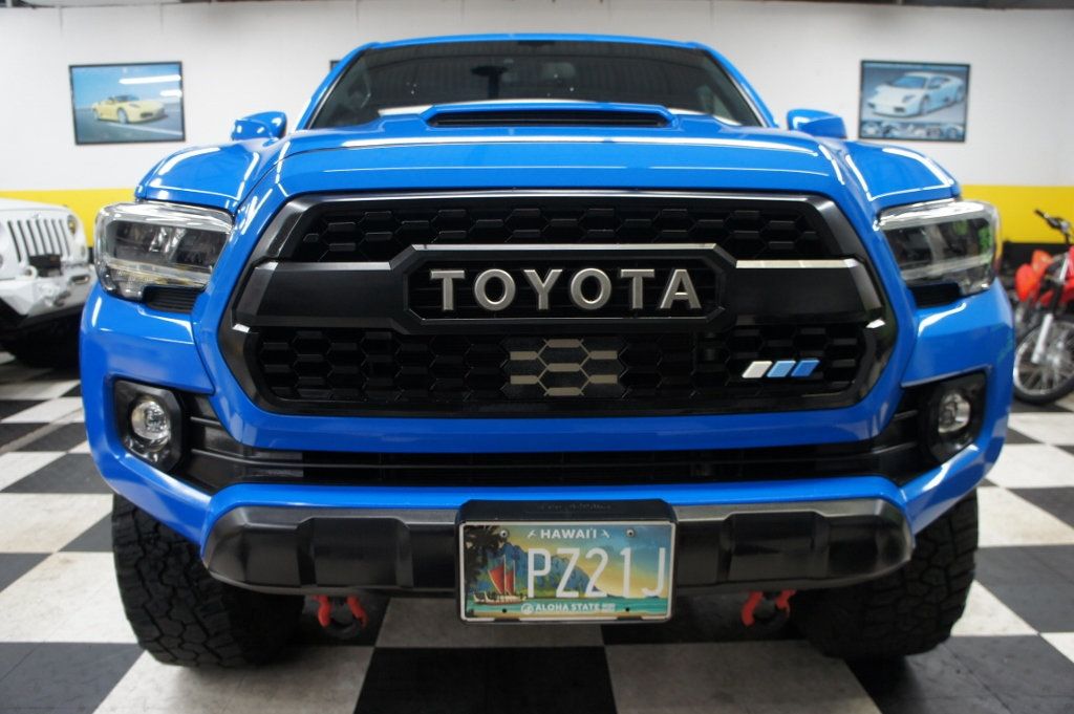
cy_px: 357
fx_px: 805
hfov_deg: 67.4
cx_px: 537
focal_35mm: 27
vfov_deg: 47.9
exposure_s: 1/30
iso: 400
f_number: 3.5
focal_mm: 18
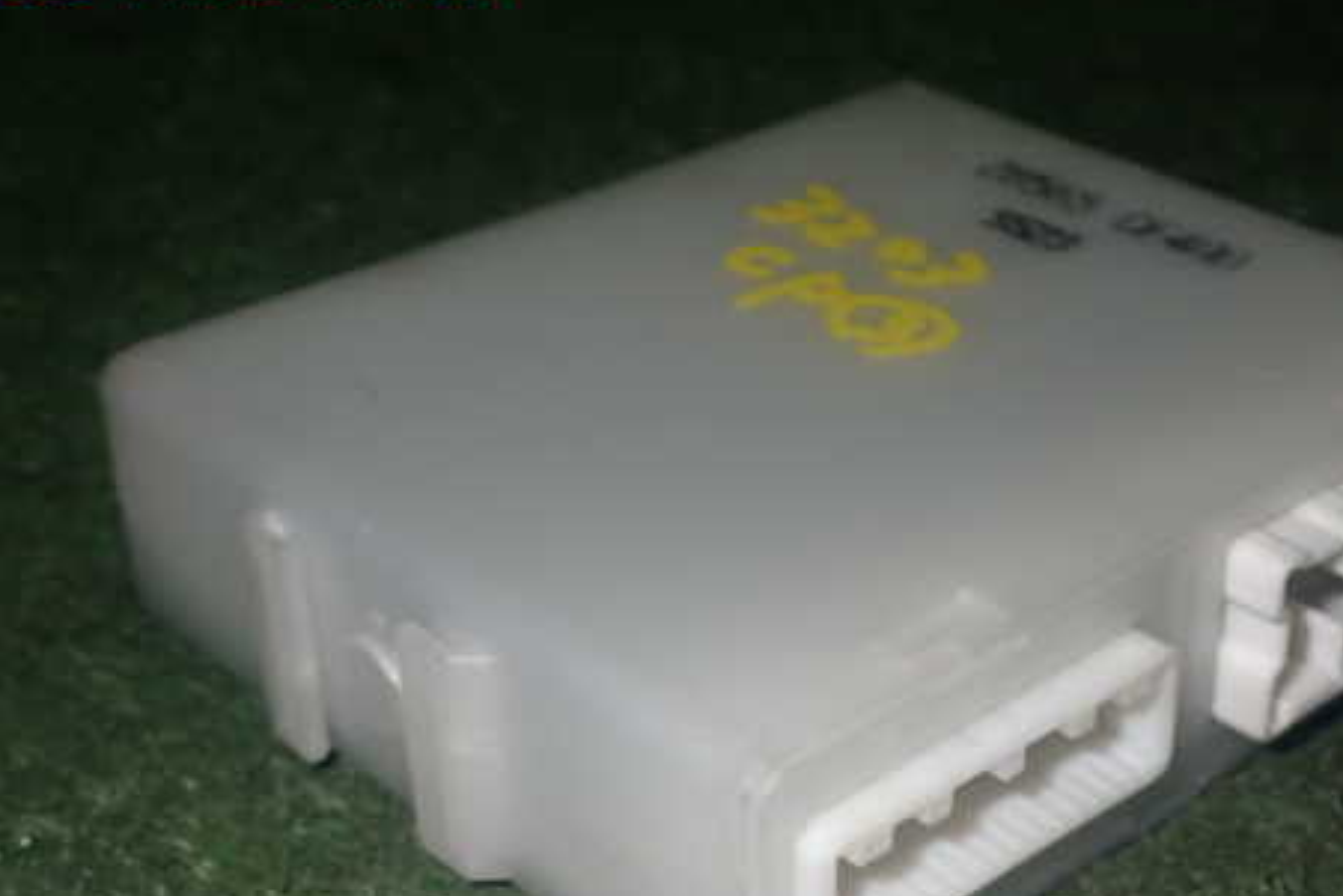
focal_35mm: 65
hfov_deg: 30.8
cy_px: 607
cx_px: 843
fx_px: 2425
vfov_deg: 20.9
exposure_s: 1/50
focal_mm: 8.4
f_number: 9
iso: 250
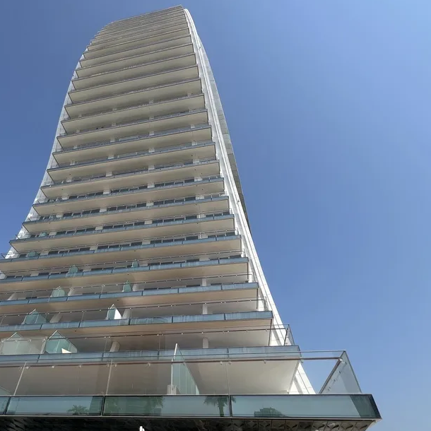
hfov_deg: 76.4
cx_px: 163
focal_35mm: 19
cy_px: 208
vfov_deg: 77.7
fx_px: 268
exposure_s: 1/2053
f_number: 1.8
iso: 32
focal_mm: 1.57
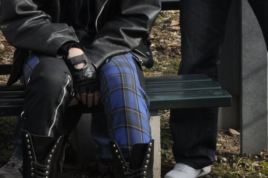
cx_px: -177
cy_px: -140
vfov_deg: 8.8
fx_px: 1108
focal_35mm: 149
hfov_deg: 12.8
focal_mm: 26
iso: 400
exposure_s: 1/200
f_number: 11
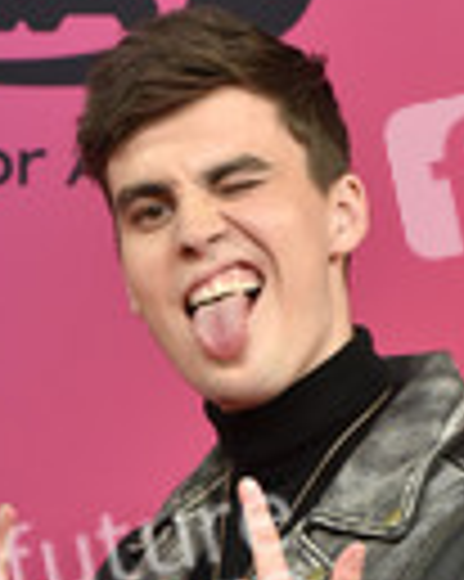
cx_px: 207
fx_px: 6496
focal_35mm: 378
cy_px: 827
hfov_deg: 4.1
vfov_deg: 5.1
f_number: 5.6
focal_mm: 130
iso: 2000
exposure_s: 1/160
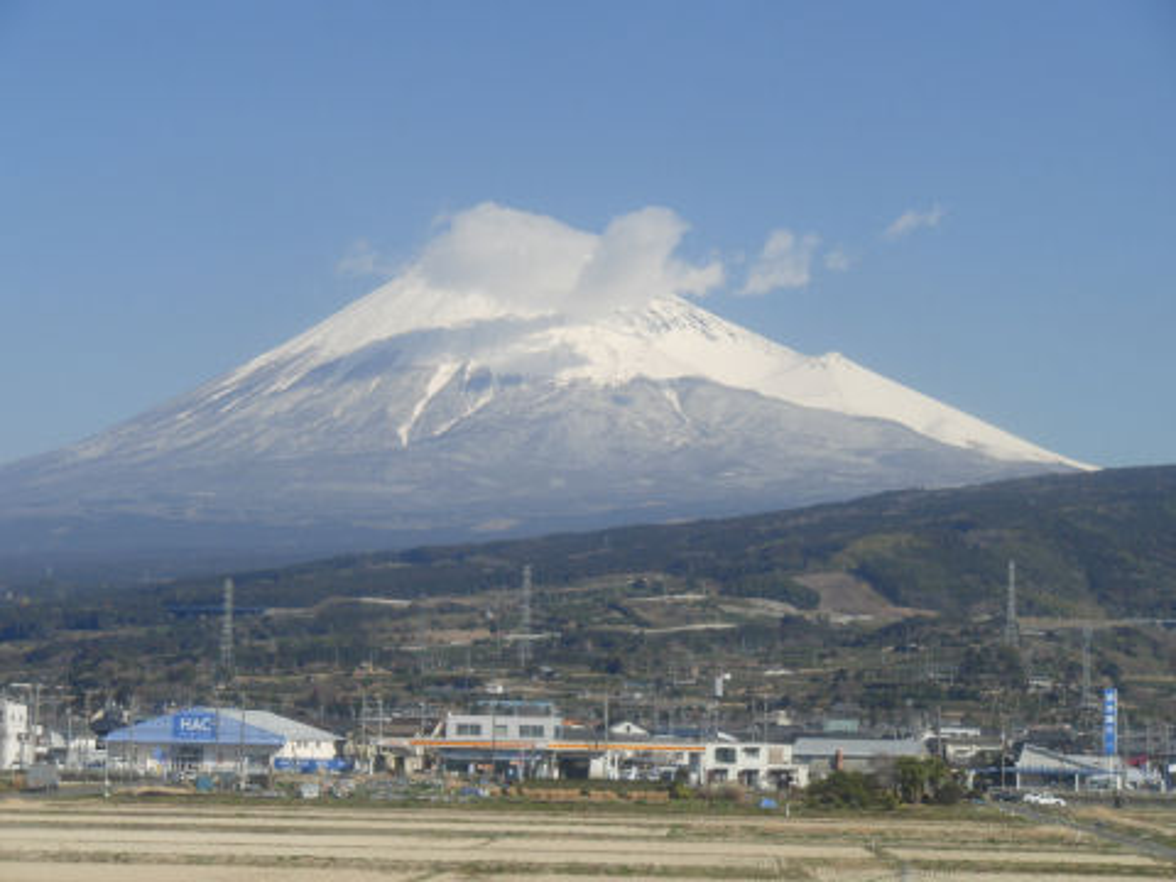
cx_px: 588
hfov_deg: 21.8
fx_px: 3058
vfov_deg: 16.4
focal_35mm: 90
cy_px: 441
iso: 100
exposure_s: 1/500
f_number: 4.8
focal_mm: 16
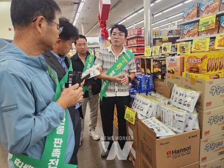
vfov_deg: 58.9
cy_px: 84
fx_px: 149
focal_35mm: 23
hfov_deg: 73.9
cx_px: 112
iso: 160
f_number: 1.8
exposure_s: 1/120
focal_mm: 5.4
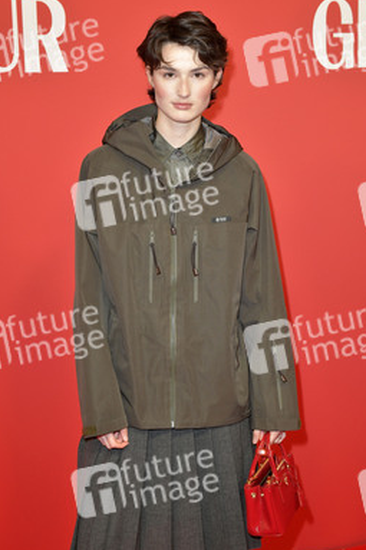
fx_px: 717
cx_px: 187
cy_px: 269
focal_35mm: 47
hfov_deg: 28.6
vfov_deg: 41.9
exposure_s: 1/250
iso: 1600
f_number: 6.3
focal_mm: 45
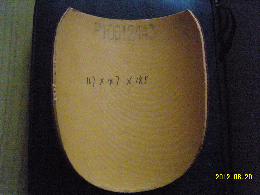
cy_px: 97
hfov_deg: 47.9
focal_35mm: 39
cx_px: 127
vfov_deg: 36.8
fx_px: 293
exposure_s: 1/125
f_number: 2.8
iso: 1600
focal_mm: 7.8
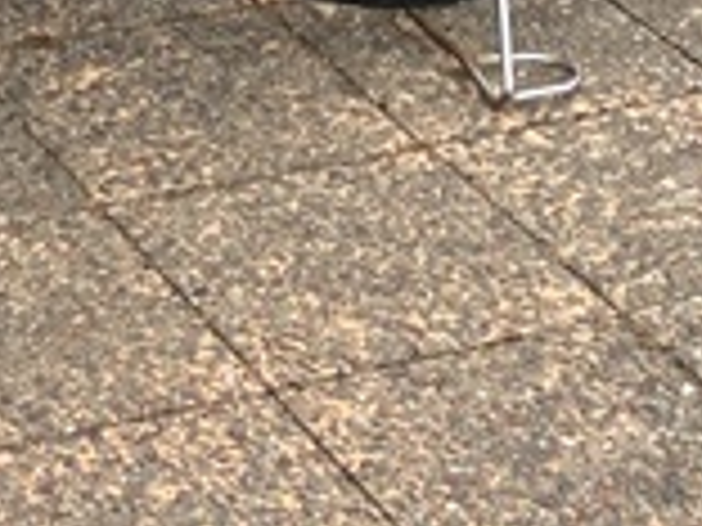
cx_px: -81
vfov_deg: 7.2
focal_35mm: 179
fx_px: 3630
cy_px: -1151
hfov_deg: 10.9
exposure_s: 1/648
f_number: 1.8
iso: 20
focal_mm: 3.99
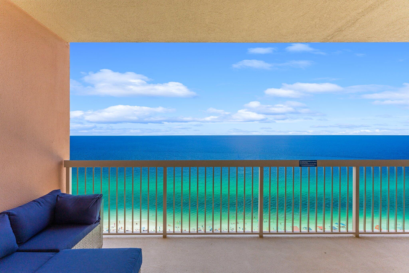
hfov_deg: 104.3
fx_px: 159
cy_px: 136
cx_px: 204
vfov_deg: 81.2
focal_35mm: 14
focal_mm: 14
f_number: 9
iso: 320
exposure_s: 1/8000
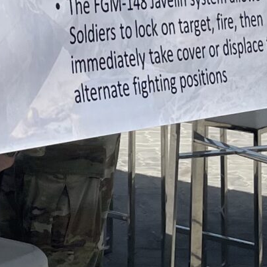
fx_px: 1274
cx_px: 36
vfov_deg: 11.3
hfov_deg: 11.9
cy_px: -183
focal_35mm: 146
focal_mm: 4.2
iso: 32
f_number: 1.6
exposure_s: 1/4651
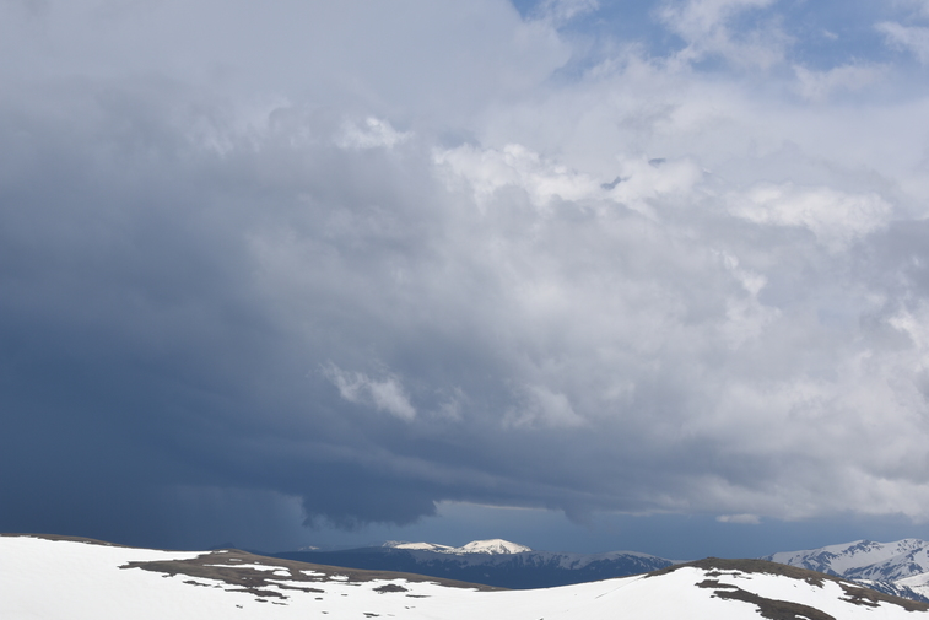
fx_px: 2400
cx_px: 248
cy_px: 506
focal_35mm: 93
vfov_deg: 14.6
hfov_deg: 21.7
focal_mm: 55
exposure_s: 1/500
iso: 100
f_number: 11
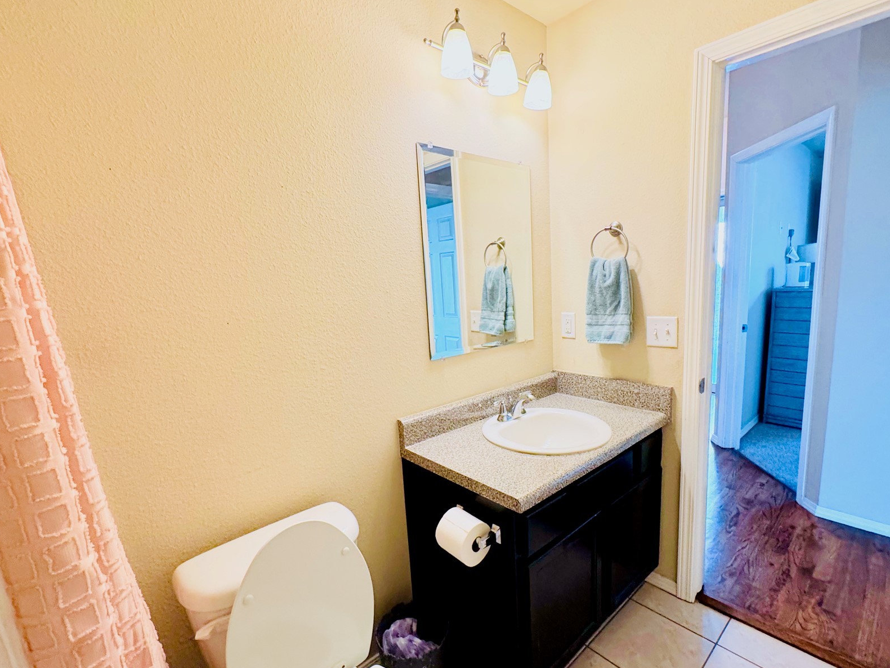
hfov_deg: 90.9
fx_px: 437
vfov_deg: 74.7
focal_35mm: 17
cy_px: 350
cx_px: 471
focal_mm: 2.22
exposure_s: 1/120
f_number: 2.2
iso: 320
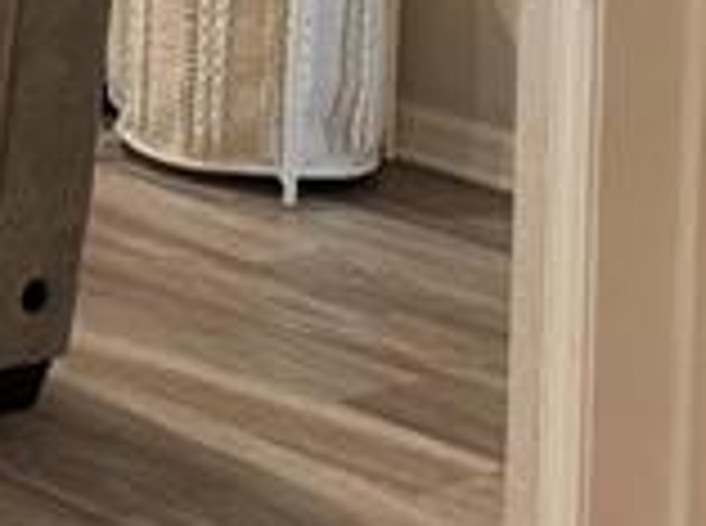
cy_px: -674
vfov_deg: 8.7
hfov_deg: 10.4
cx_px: -1129
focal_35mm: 157
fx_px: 3195
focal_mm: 6.76
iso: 200
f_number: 1.78
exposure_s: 1/120
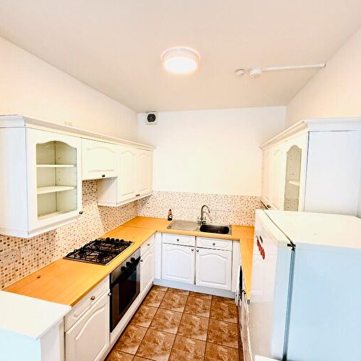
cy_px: 177
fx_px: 201
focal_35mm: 17
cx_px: 181
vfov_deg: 84.0
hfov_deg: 84.0
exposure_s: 1/50
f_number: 2.2
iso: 500
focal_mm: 2.22
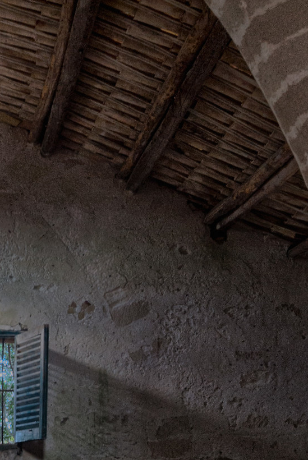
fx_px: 1011
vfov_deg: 25.4
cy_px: 340
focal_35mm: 79
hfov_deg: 16.6
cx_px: -58
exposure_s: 1/8
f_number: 8
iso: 200
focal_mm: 18
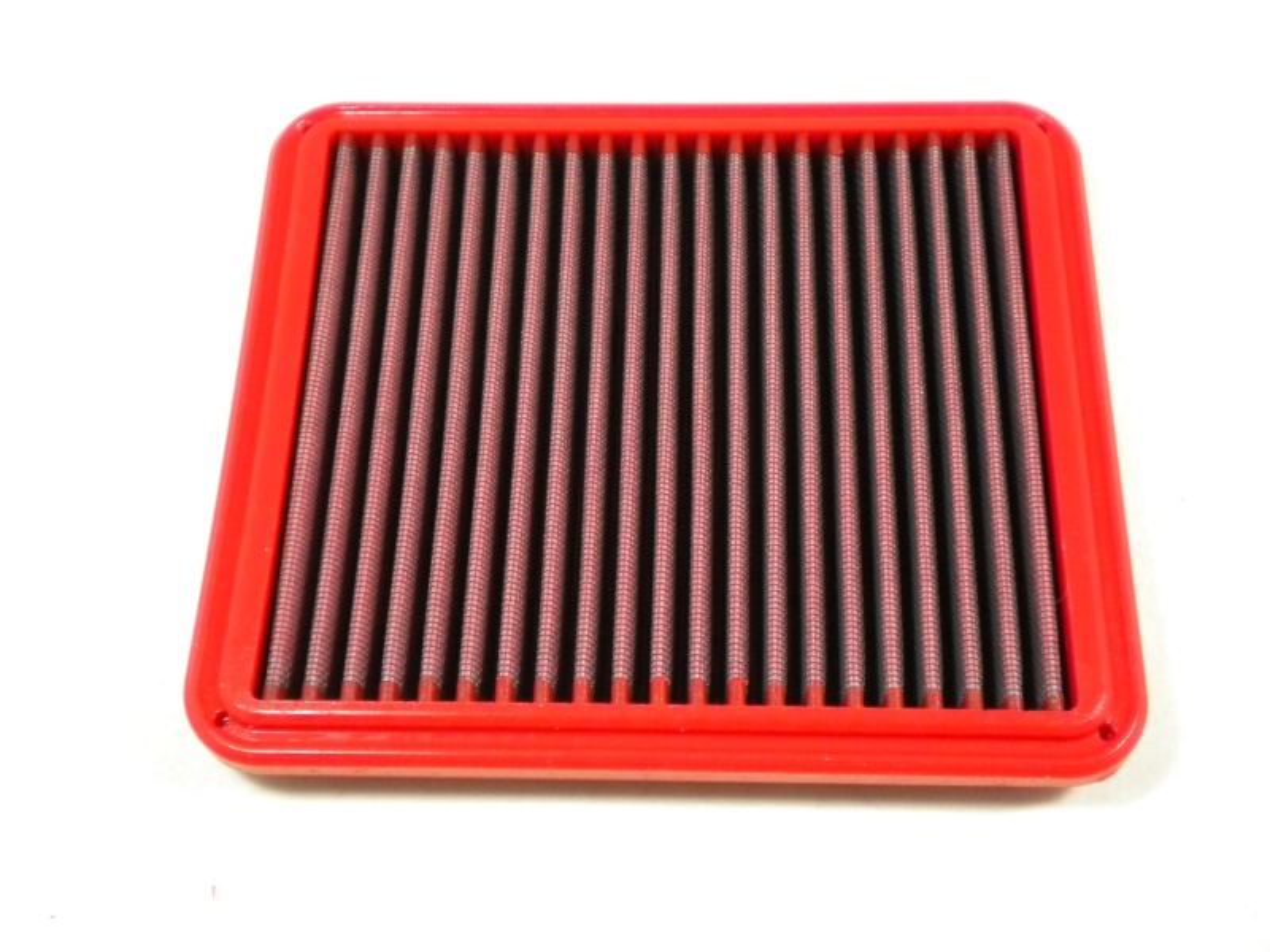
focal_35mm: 41
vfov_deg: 35.1
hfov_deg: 45.8
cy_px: 476
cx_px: 635
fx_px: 1504
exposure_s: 1/84.8
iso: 400
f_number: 3.5
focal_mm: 7.4
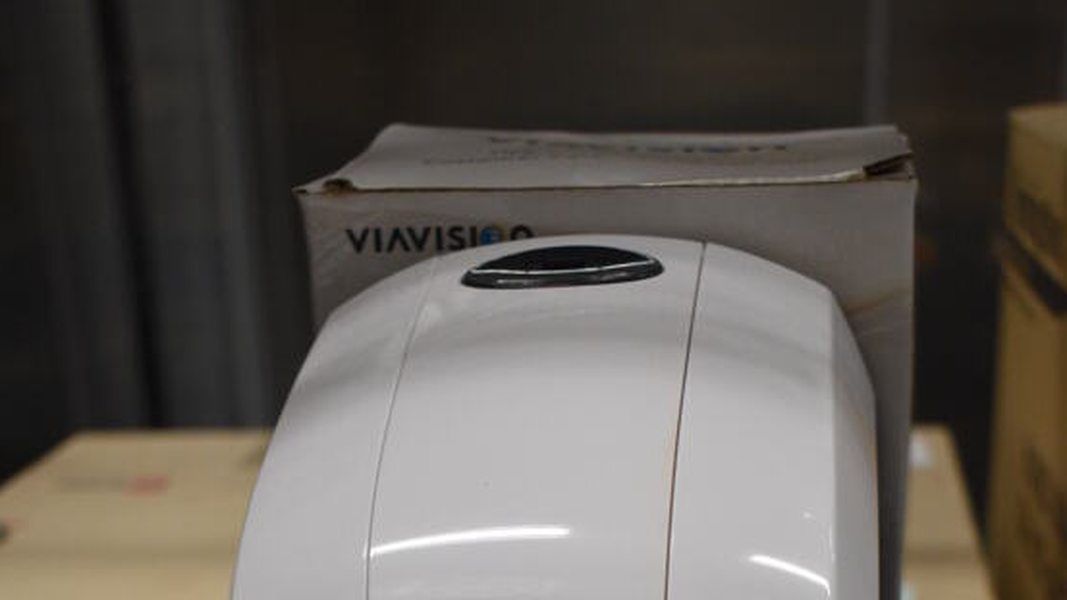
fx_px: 1835
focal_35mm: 65
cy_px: 863
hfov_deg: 32.4
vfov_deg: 17.0
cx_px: 571
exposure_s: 1/125
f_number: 4
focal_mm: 25
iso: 1000
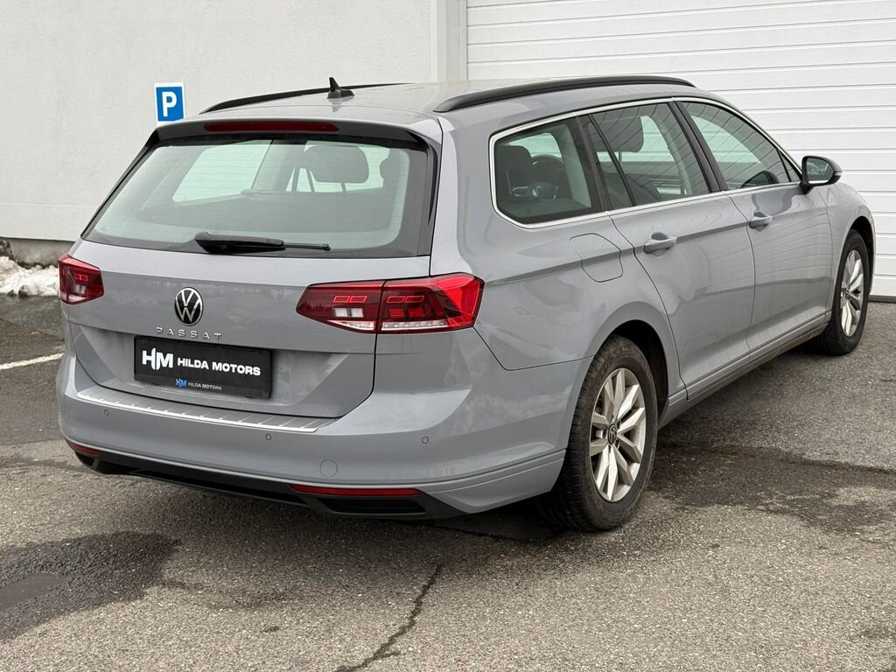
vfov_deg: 30.3
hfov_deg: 39.7
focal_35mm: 48
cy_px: 336
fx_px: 1242
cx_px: 448
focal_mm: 6.76
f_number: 1.78
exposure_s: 1/286
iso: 80
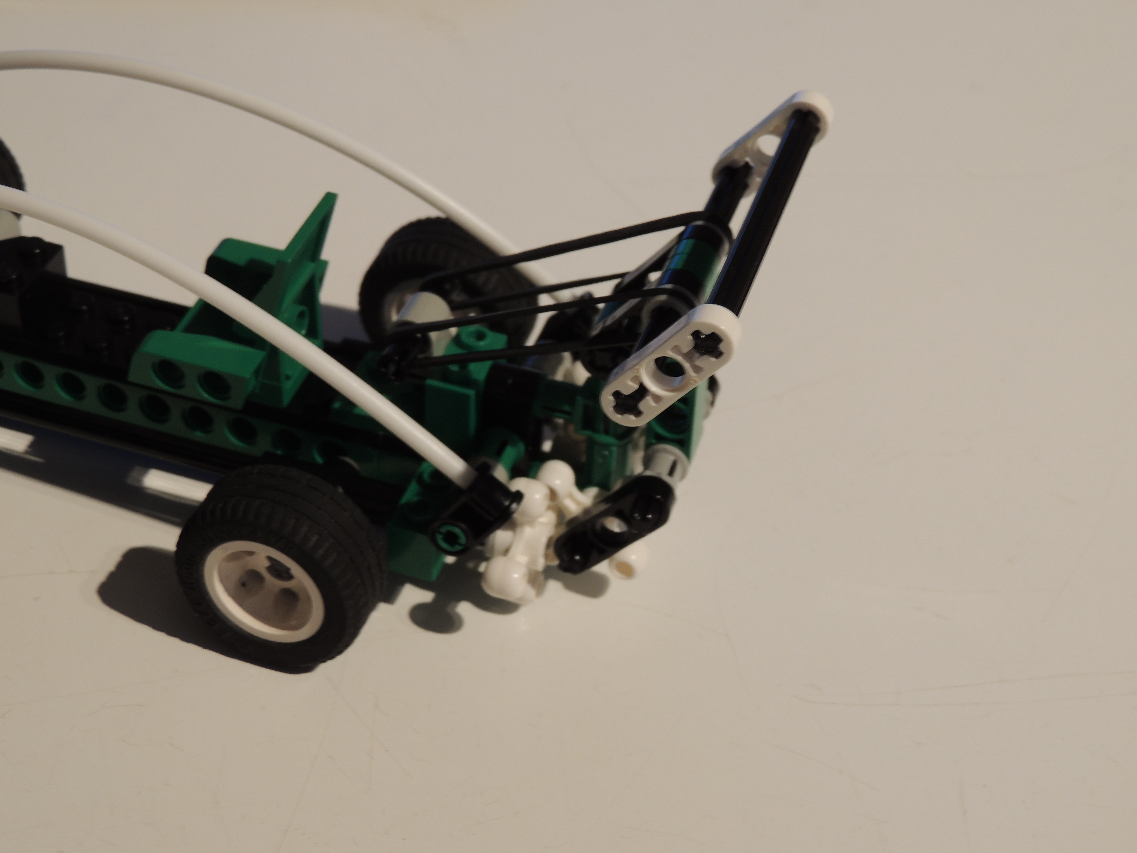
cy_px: 426
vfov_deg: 24.4
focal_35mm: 60
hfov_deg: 32.2
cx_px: 568
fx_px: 1971
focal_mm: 10.7
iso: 100
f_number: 4.2
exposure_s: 1/3
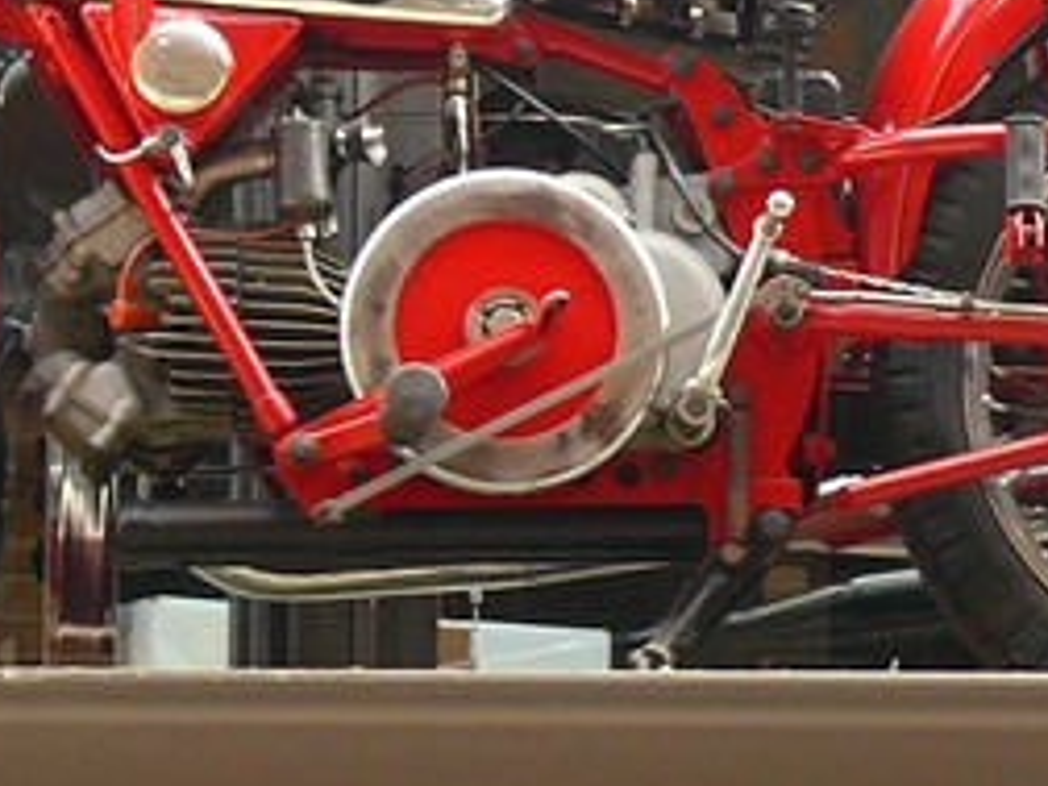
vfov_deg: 4.5
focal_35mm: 330
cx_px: 566
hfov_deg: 6.0
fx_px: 9991
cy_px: -162
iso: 160
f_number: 3.2
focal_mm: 16.6
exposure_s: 1/30
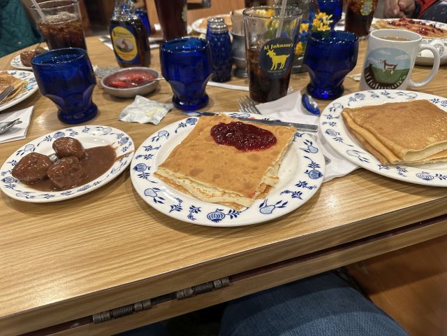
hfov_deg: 71.6
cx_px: 224
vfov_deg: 56.8
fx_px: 310
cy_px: 168
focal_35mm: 24
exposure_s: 1/60
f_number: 1.78
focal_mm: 6.86
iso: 200
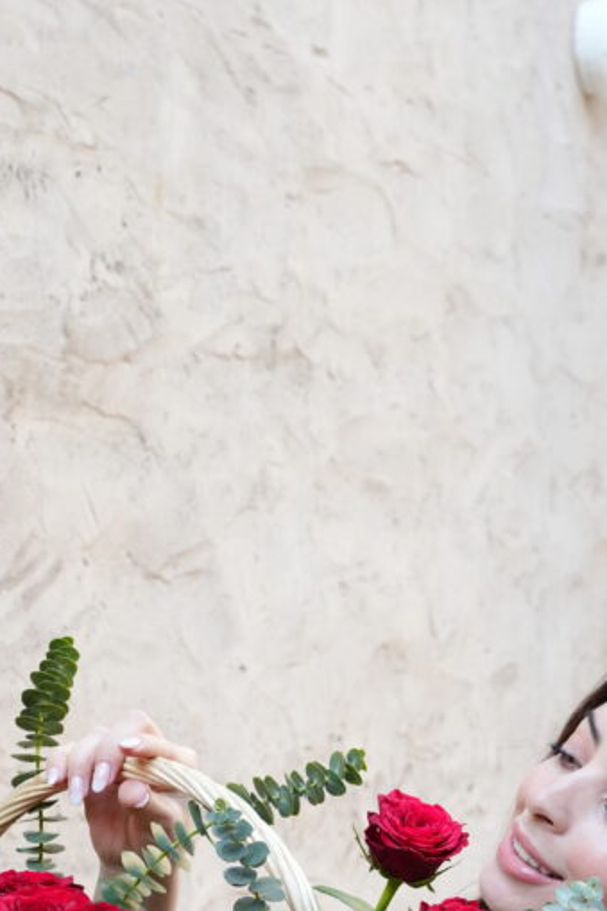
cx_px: 209
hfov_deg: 17.3
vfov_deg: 24.8
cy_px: 884
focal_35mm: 79
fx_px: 1989
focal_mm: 34.7
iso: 640
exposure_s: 1/125
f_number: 6.3
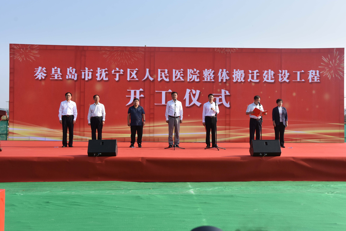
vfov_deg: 33.0
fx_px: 389
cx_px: 173
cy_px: 116
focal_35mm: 40
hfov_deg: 47.9
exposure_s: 1/500
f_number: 8
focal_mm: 27
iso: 220
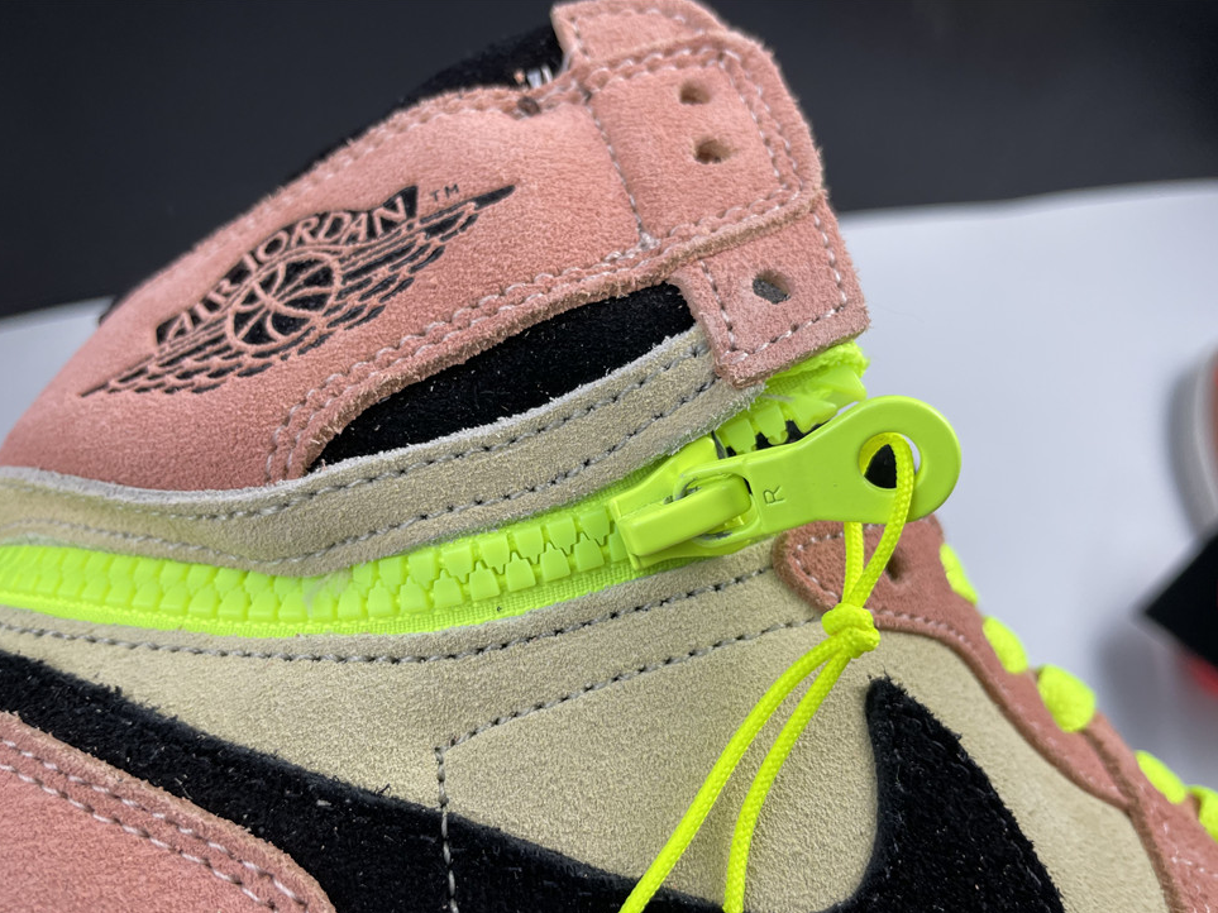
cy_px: 472
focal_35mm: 27
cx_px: 616
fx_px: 950
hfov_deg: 65.3
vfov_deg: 51.3
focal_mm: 4.2
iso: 40
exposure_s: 1/121
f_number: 1.6
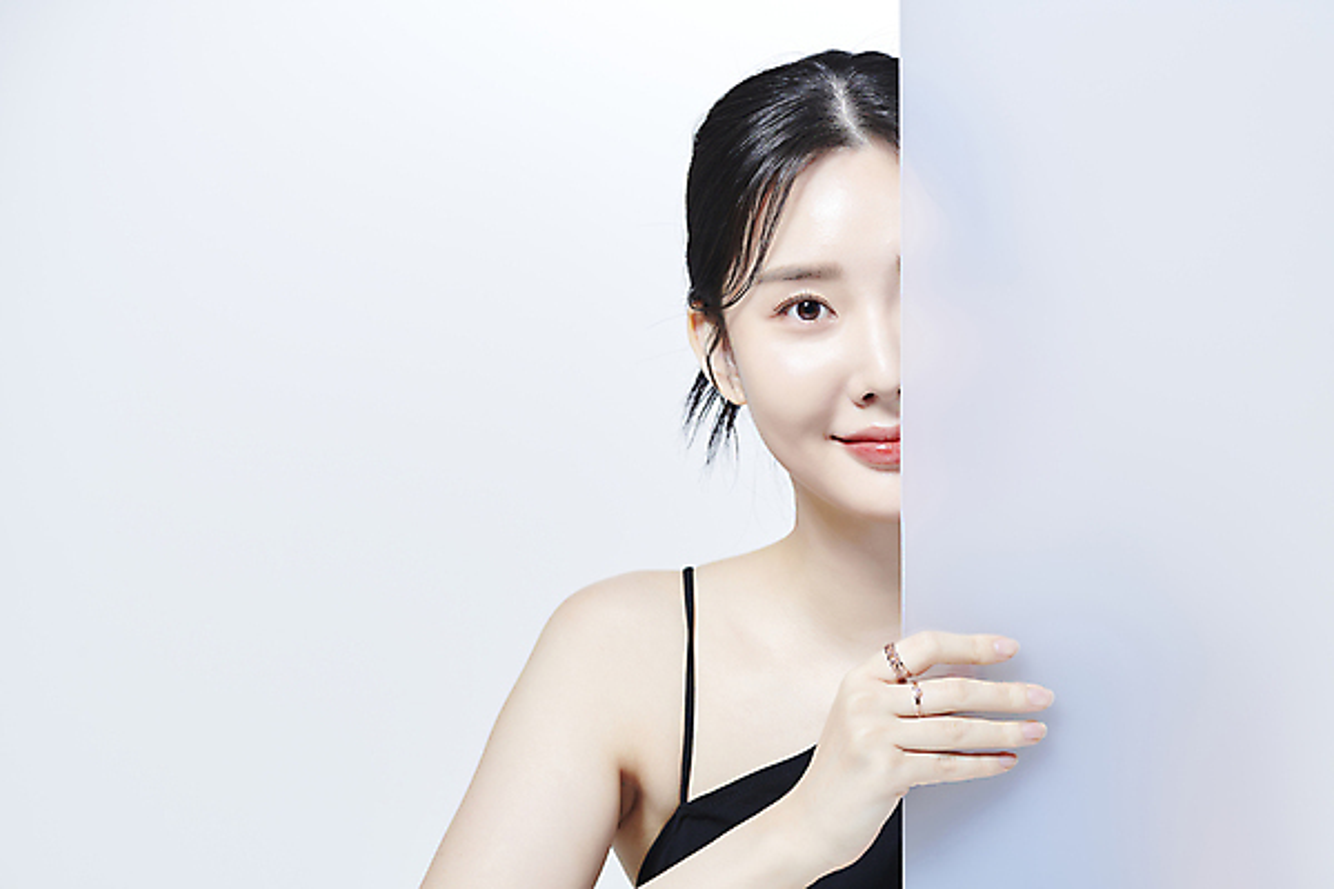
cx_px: 667
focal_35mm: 105
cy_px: 444
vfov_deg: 13.0
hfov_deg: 19.5
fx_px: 3891
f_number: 13
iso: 64
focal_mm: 105
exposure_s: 1/125
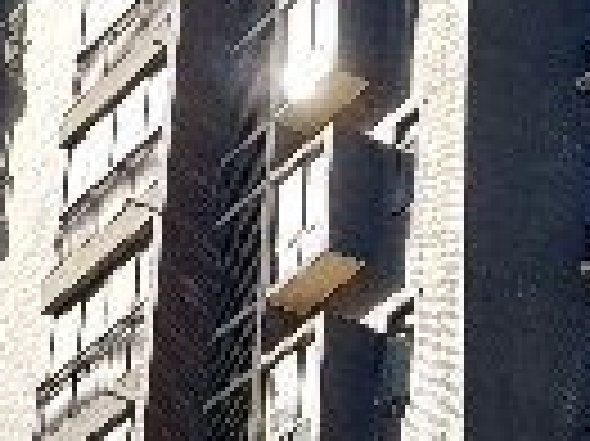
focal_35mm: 128
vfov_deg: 11.5
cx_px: 549
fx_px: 2180
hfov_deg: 15.2
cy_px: 137
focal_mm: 4.22
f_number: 1.8
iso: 100
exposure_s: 1/921
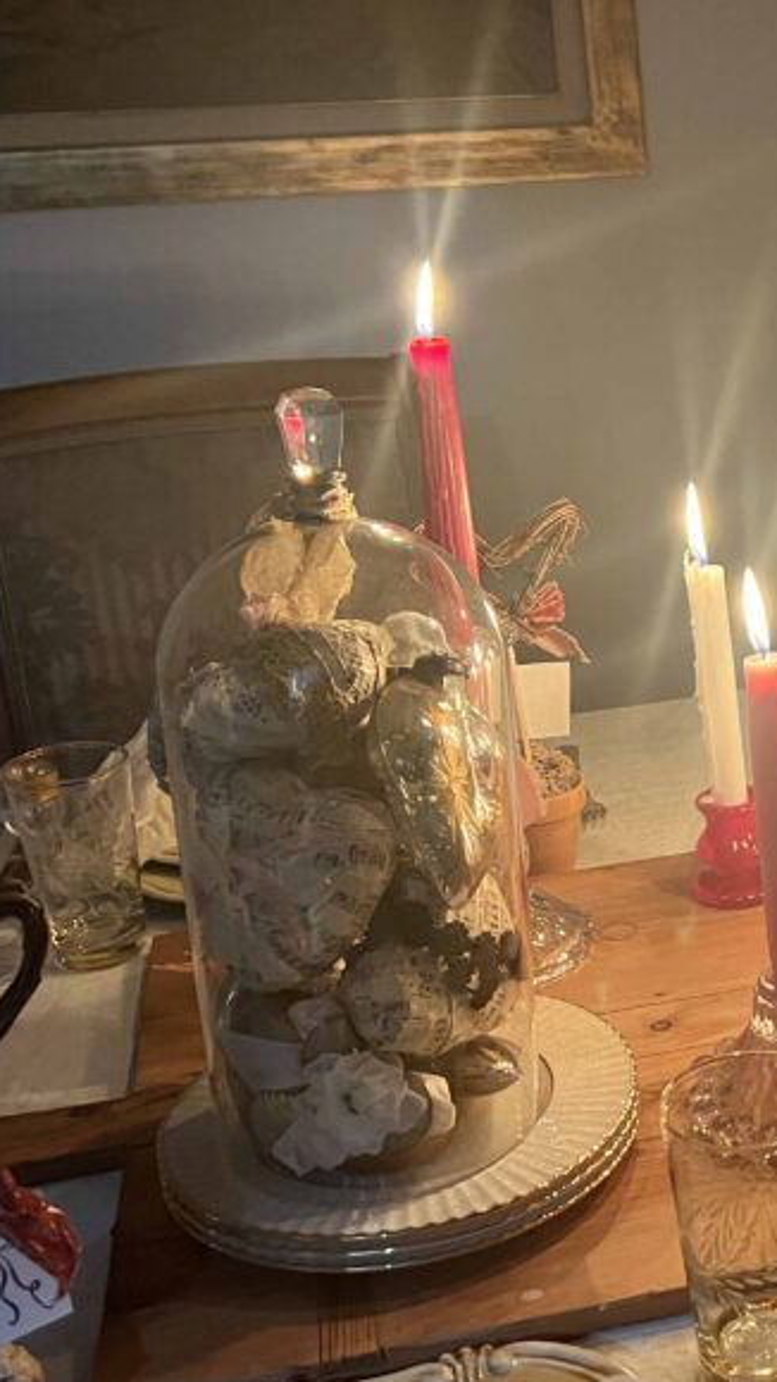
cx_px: 832
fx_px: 1832
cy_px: 743
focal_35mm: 50
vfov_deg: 41.3
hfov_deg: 22.7
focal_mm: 5.7
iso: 400
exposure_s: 1/40
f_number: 1.5
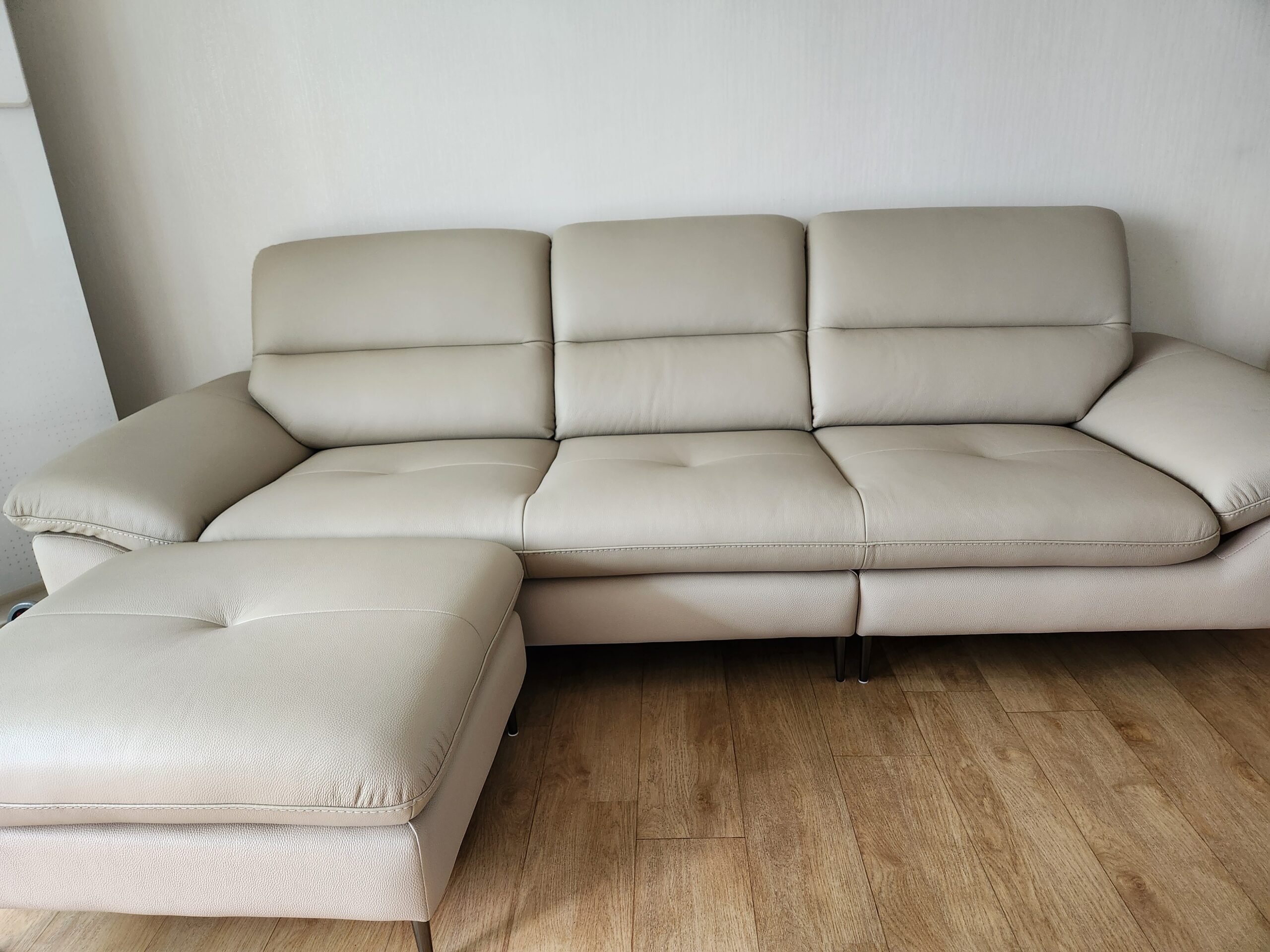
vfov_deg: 58.9
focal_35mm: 23
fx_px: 844
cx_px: 635
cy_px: 476
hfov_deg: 73.9
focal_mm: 5.4
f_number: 1.8
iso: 320
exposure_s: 1/120
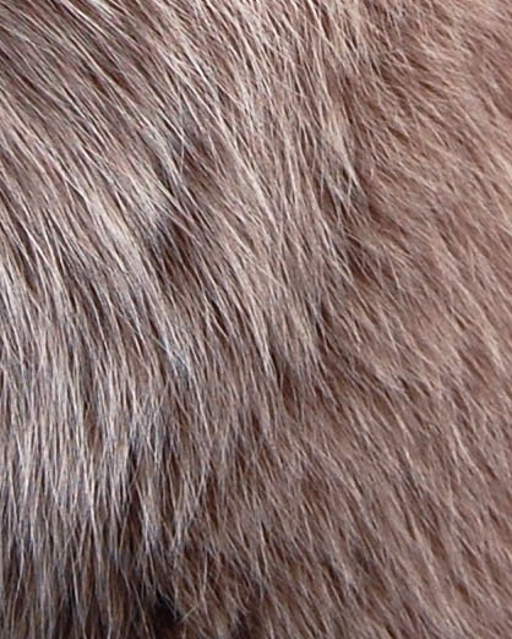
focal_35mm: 243
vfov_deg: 7.9
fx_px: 4600
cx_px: 69
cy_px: -155
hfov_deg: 6.4
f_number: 5.6
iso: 400
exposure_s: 1/125
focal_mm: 30
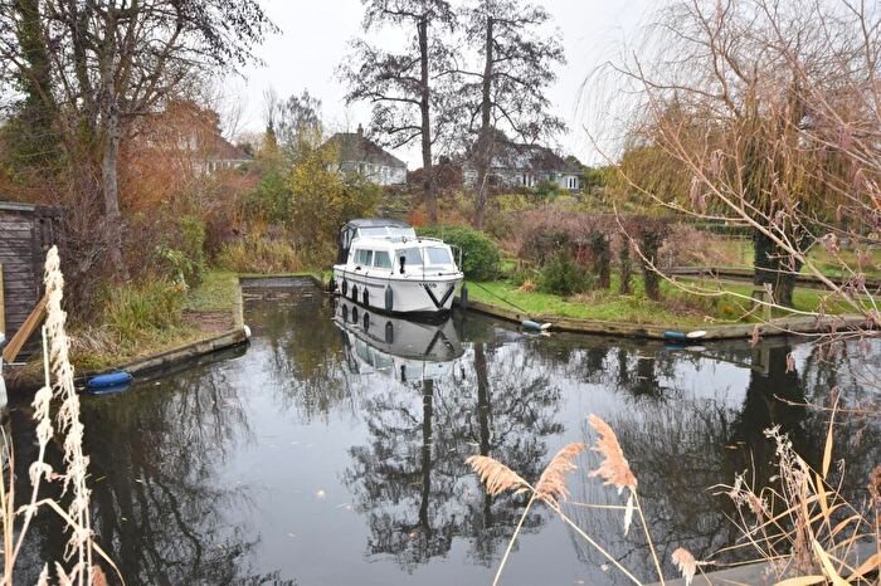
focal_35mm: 30
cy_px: 293
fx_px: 734
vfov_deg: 43.6
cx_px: 440
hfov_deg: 62.0
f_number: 5.6
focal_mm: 20
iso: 720
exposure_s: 1/125
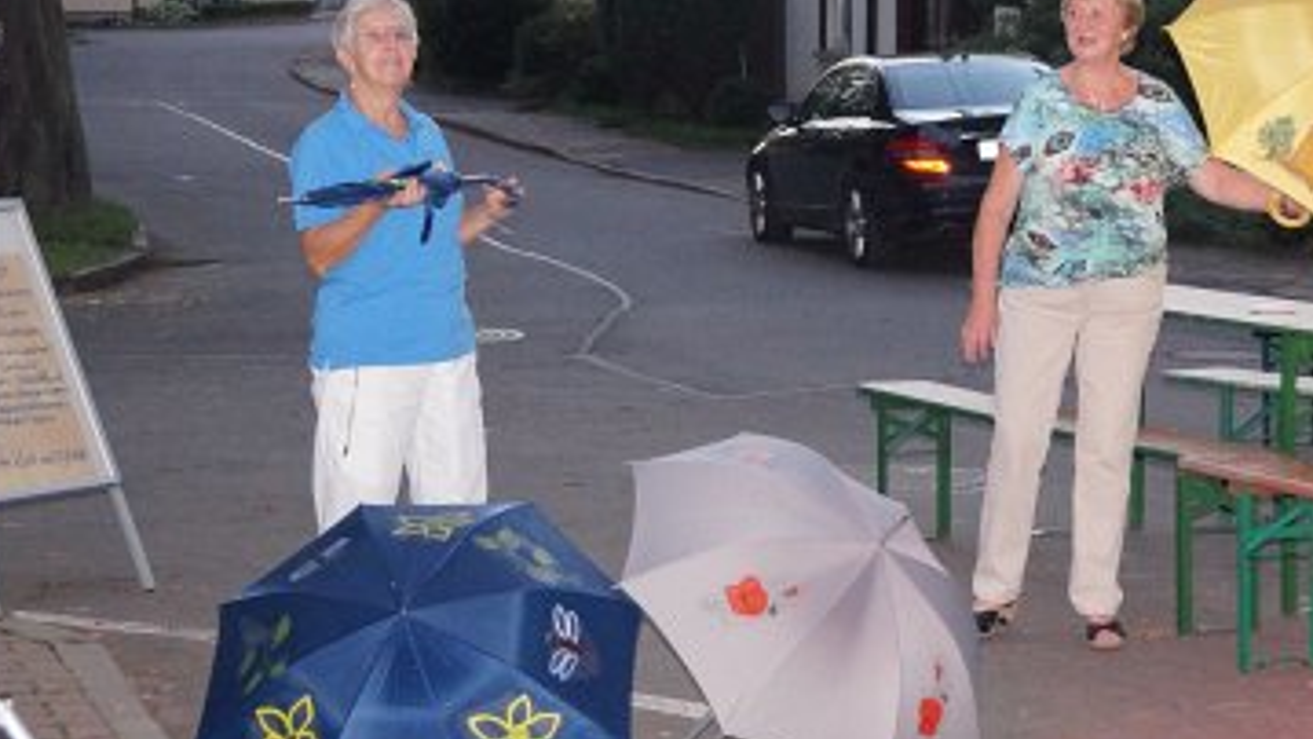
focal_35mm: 98
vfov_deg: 12.4
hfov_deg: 21.7
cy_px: 307
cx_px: 944
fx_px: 3410
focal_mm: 35
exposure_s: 1/160
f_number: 4.5
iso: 2000
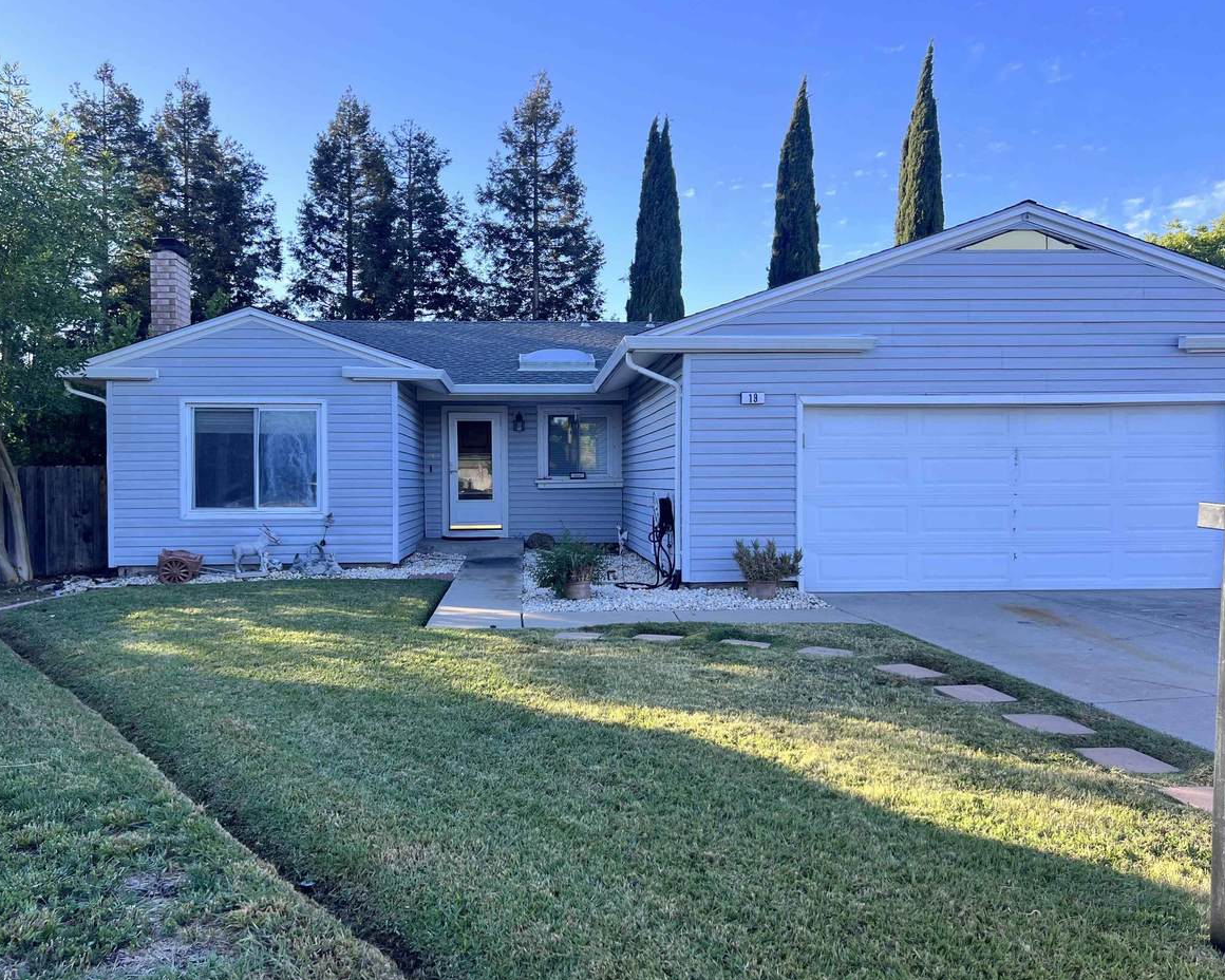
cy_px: 503
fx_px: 1015
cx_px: 553
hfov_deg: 62.1
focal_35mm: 28
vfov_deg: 51.5
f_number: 1.5
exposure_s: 1/814
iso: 50
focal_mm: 5.7
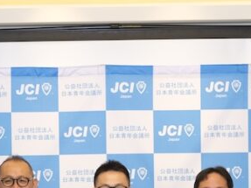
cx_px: 88
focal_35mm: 157
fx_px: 1138
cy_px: 273
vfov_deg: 9.2
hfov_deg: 12.6
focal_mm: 55
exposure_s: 1/125
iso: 2000
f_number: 5.6
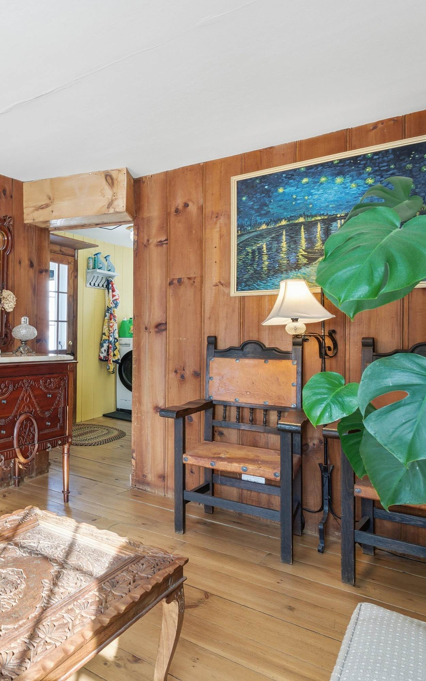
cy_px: 344
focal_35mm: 26
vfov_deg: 70.9
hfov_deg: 38.6
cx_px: -54
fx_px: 479
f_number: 9
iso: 500
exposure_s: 1/160
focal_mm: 16.5
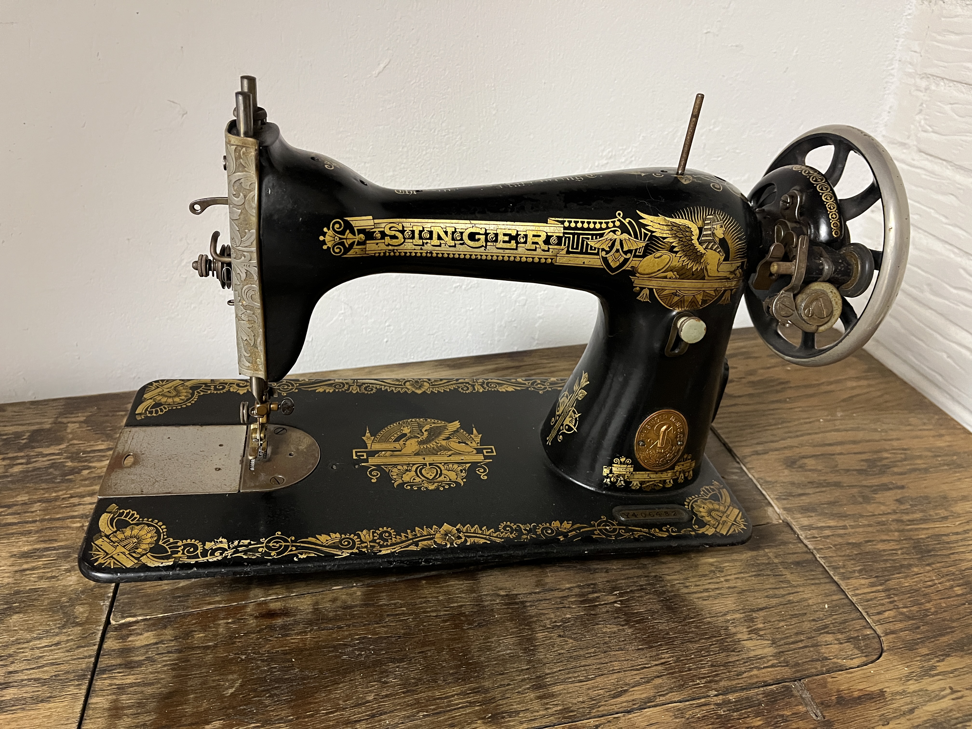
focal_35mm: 26
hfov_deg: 67.3
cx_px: 486
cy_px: 364
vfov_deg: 53.1
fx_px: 730
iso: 400
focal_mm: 5.1
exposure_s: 1/50
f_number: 1.6
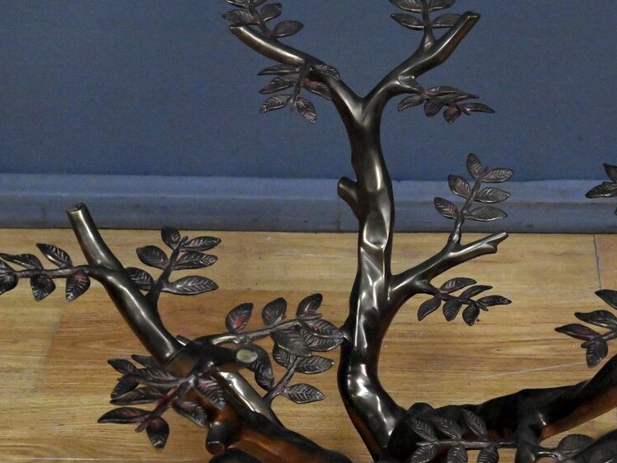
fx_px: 1283
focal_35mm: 72
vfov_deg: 20.4
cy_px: 269
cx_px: 421
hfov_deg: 26.8
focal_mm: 47
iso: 8000
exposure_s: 1/100
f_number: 14
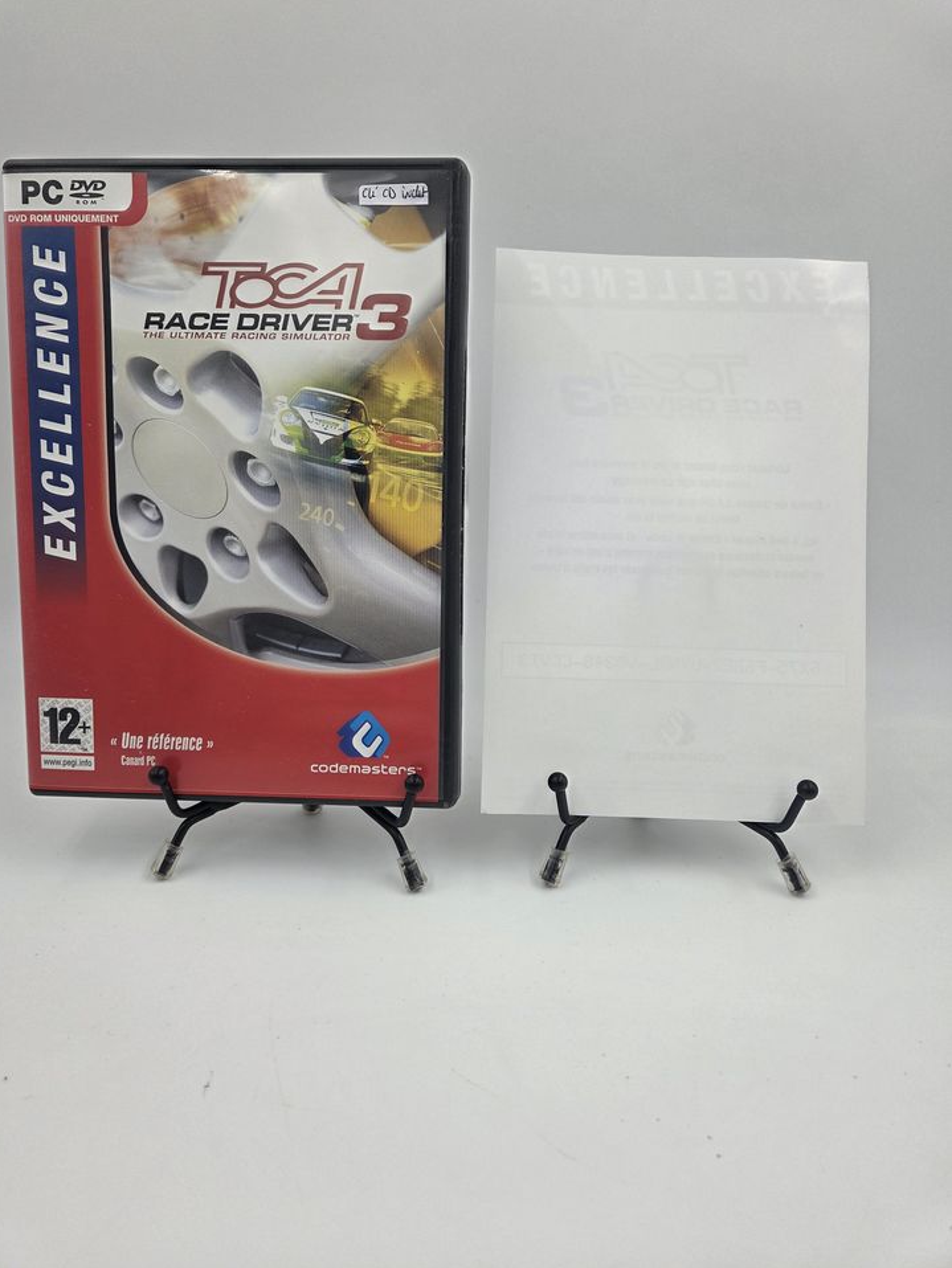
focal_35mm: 24
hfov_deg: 56.8
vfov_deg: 71.6
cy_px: 610
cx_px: 458
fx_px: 880
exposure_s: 1/180
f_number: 1.8
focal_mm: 5.4
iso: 25
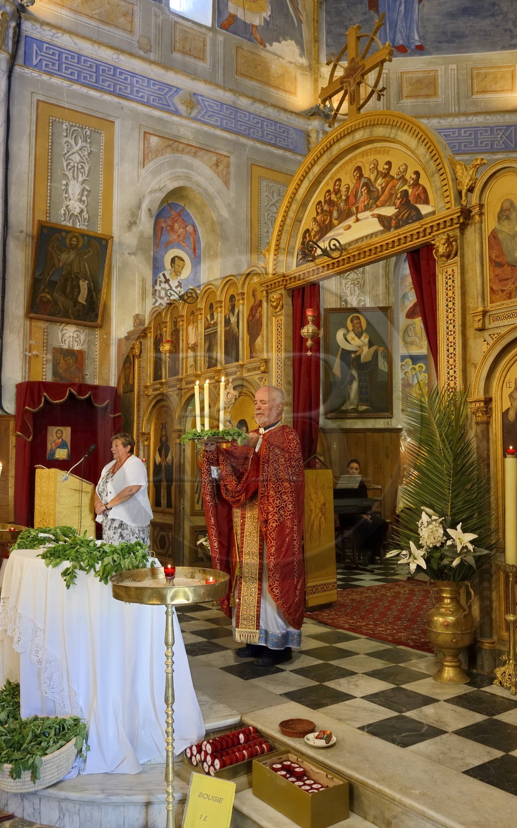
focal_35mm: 30
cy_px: 418
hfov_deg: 41.8
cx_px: 258
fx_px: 677
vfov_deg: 62.9
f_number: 5
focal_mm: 29
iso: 1600
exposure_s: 1/60
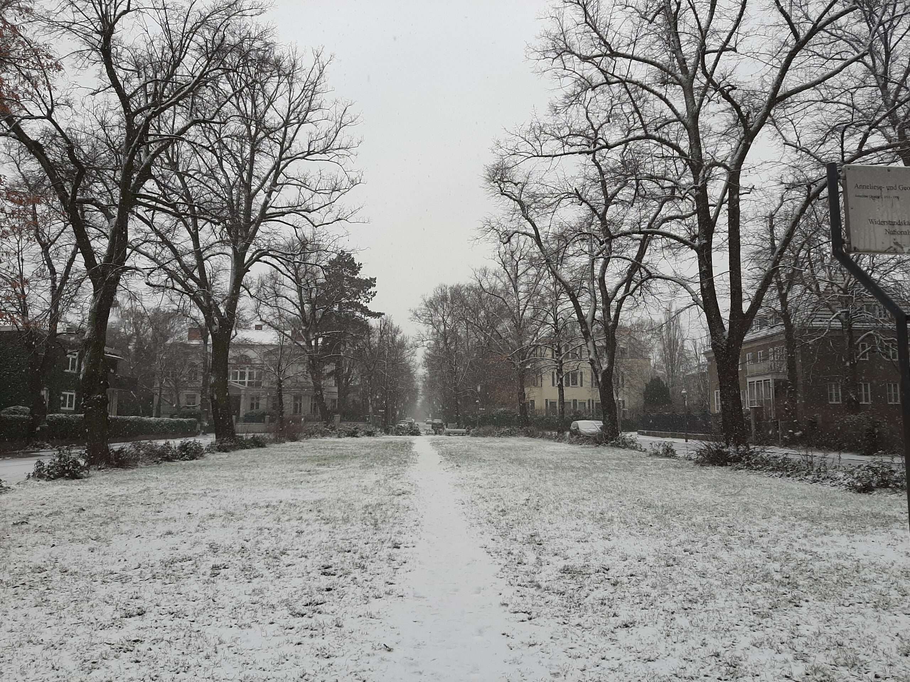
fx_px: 683
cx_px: 455
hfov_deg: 67.3
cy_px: 341
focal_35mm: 26
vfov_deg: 53.1
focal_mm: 3.93
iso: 40
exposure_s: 1/295
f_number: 1.7
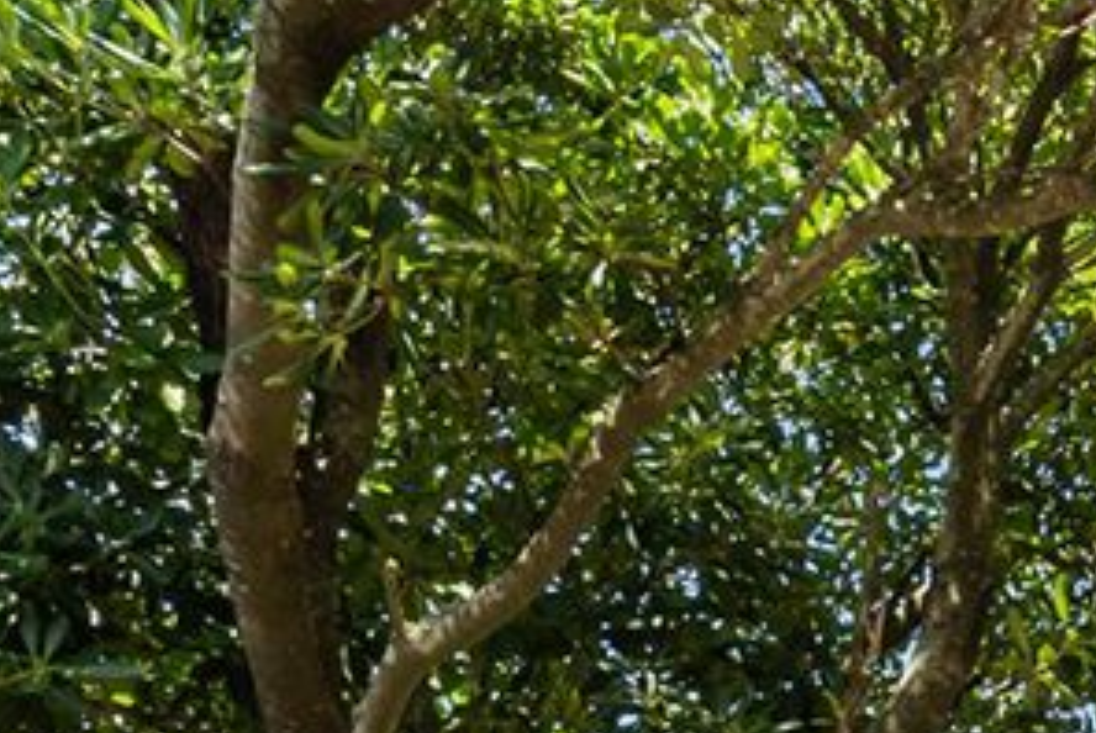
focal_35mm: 85
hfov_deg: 16.7
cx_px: 2288
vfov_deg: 13.1
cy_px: 1618
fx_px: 2590
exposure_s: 1/200
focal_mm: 14
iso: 100
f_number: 8
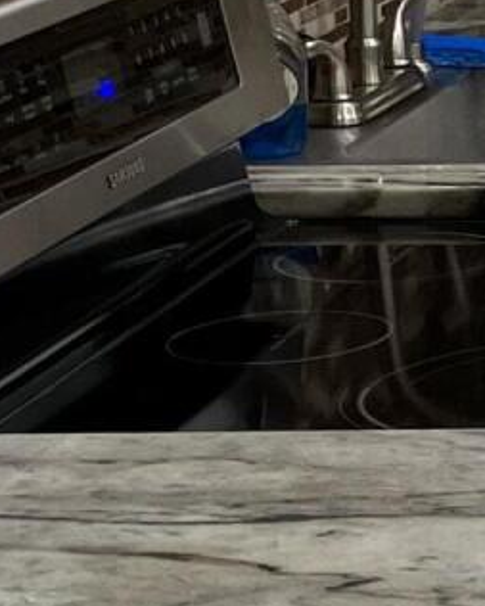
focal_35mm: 173
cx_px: 1355
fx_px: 3103
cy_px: 142
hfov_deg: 7.9
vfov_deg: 11.1
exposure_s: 1/60
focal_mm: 3.99
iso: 50
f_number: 1.8
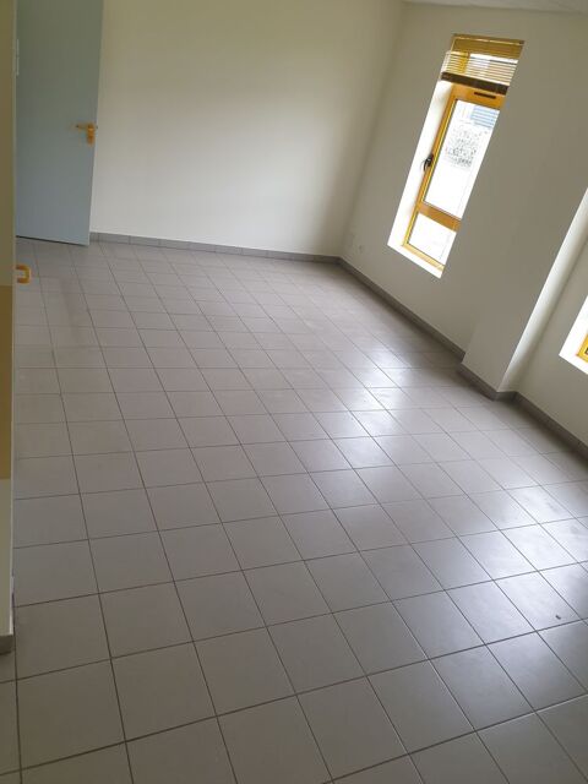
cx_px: 294
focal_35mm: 26
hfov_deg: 53.1
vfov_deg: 67.3
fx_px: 589
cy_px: 392
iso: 100
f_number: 2.4
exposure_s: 1/50
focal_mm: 4.3
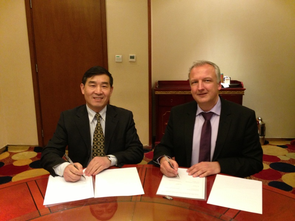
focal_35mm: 33
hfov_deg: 55.4
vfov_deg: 42.9
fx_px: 281
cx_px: 148
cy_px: 110
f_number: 2.4
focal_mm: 4.13
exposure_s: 1/20
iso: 320
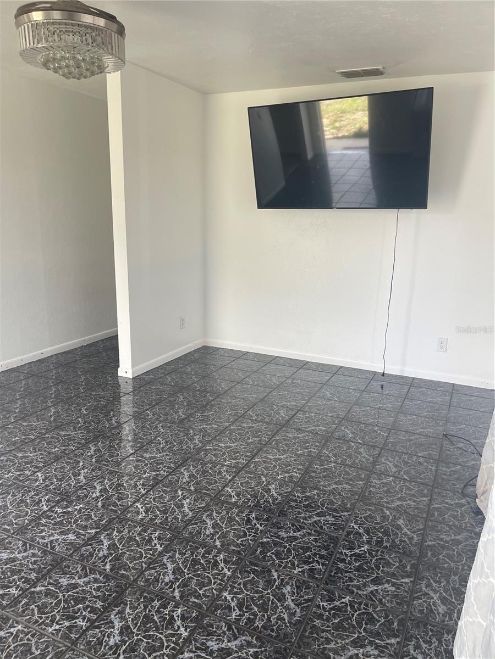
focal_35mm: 25
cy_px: 330
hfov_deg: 54.9
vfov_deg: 69.4
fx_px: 477
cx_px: 248
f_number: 1.6
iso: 80
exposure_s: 1/121
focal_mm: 5.1
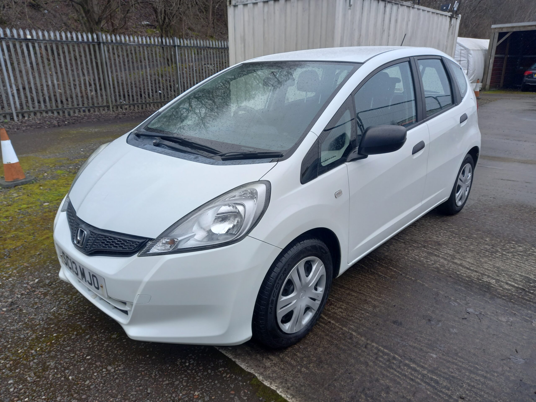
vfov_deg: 54.9
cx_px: 268
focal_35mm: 25
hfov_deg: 69.4
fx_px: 387
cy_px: 201
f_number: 2
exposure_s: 1/212
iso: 25
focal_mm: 4.6
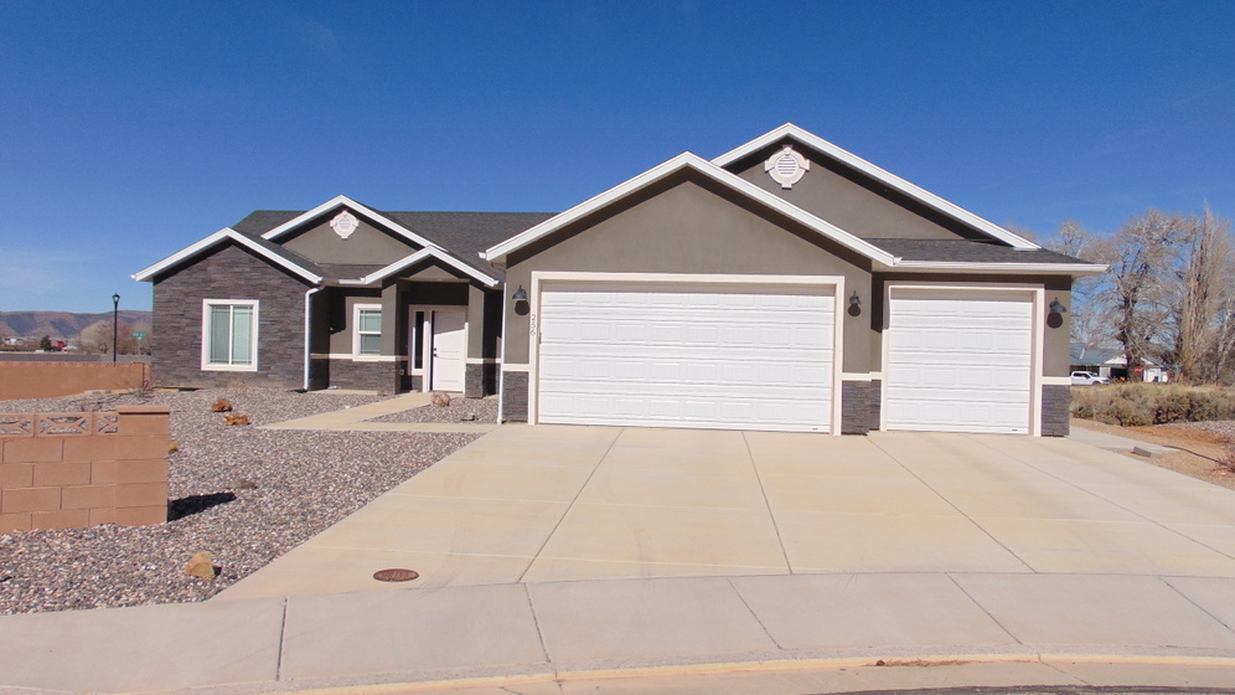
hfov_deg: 67.9
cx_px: 605
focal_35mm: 28
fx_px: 917
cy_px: 354
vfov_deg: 41.5
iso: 80
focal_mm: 4.5
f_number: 7.7
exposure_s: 1/640
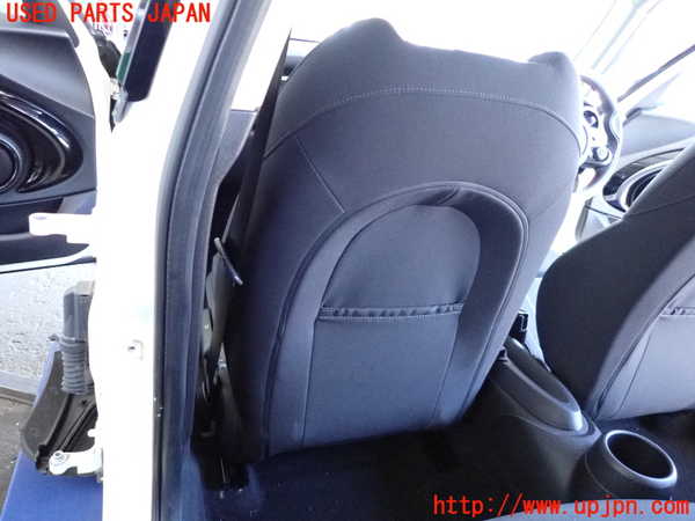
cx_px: 348
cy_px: 260
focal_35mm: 25
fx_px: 502
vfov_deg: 54.9
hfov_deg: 69.4
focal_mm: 4.5
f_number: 2
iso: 2000
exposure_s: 1/125
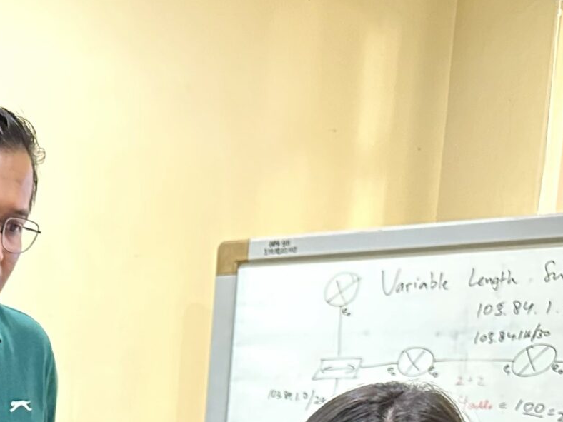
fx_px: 1269
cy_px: 670
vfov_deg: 16.8
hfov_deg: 22.6
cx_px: -146
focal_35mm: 78
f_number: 1.78
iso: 640
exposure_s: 1/60
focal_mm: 6.86
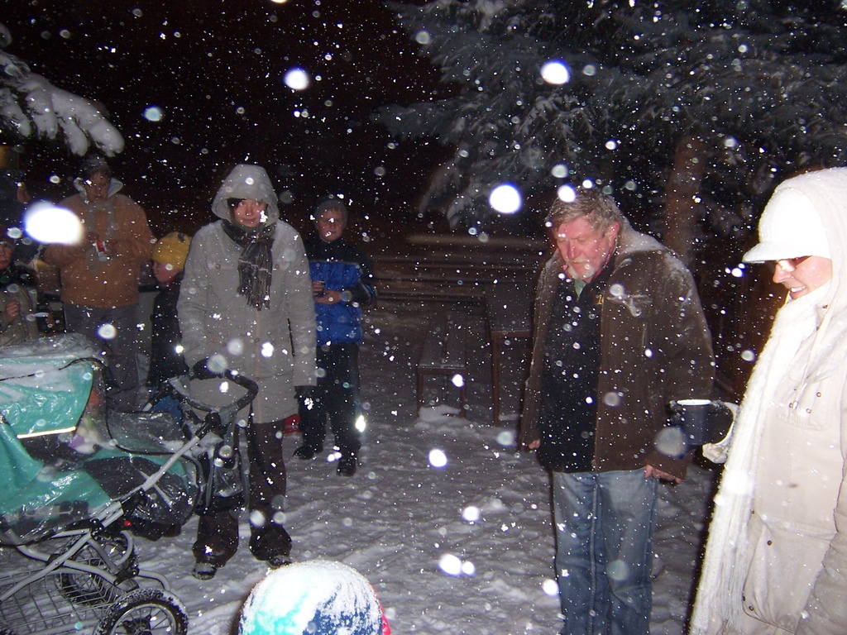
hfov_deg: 55.4
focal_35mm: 33
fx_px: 807
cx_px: 424
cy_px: 318
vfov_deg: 42.9
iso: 140
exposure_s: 1/2
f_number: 2.8
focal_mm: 5.5
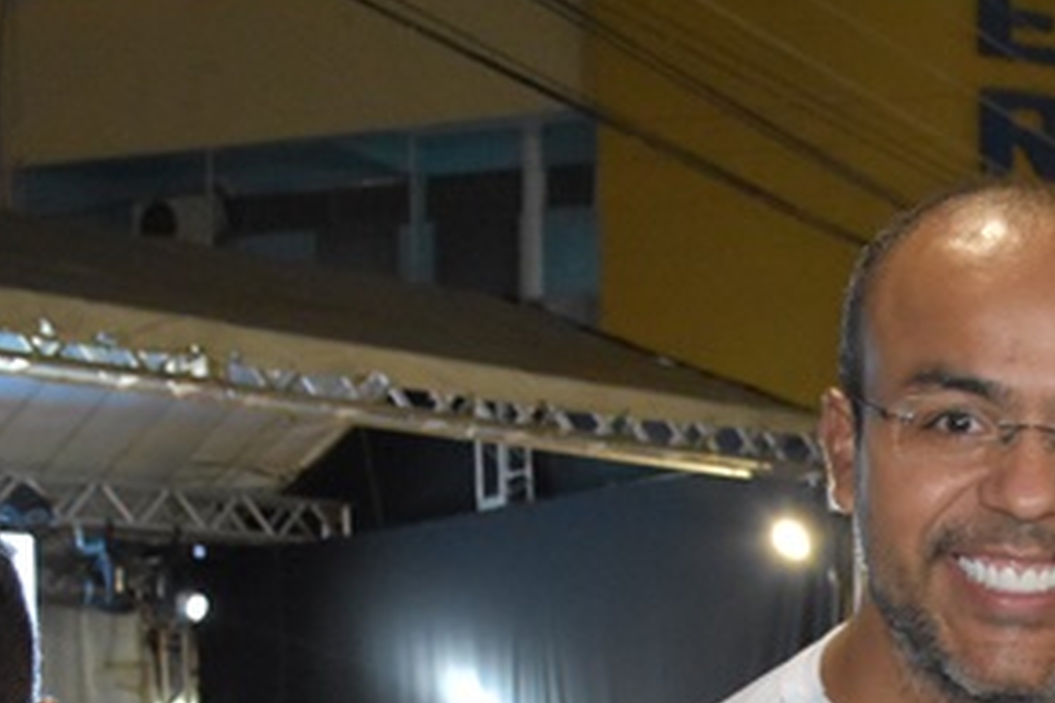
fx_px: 3018
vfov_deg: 12.8
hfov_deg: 18.6
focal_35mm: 103
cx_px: 1308
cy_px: 941
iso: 2800
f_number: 3.5
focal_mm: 22
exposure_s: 1/60
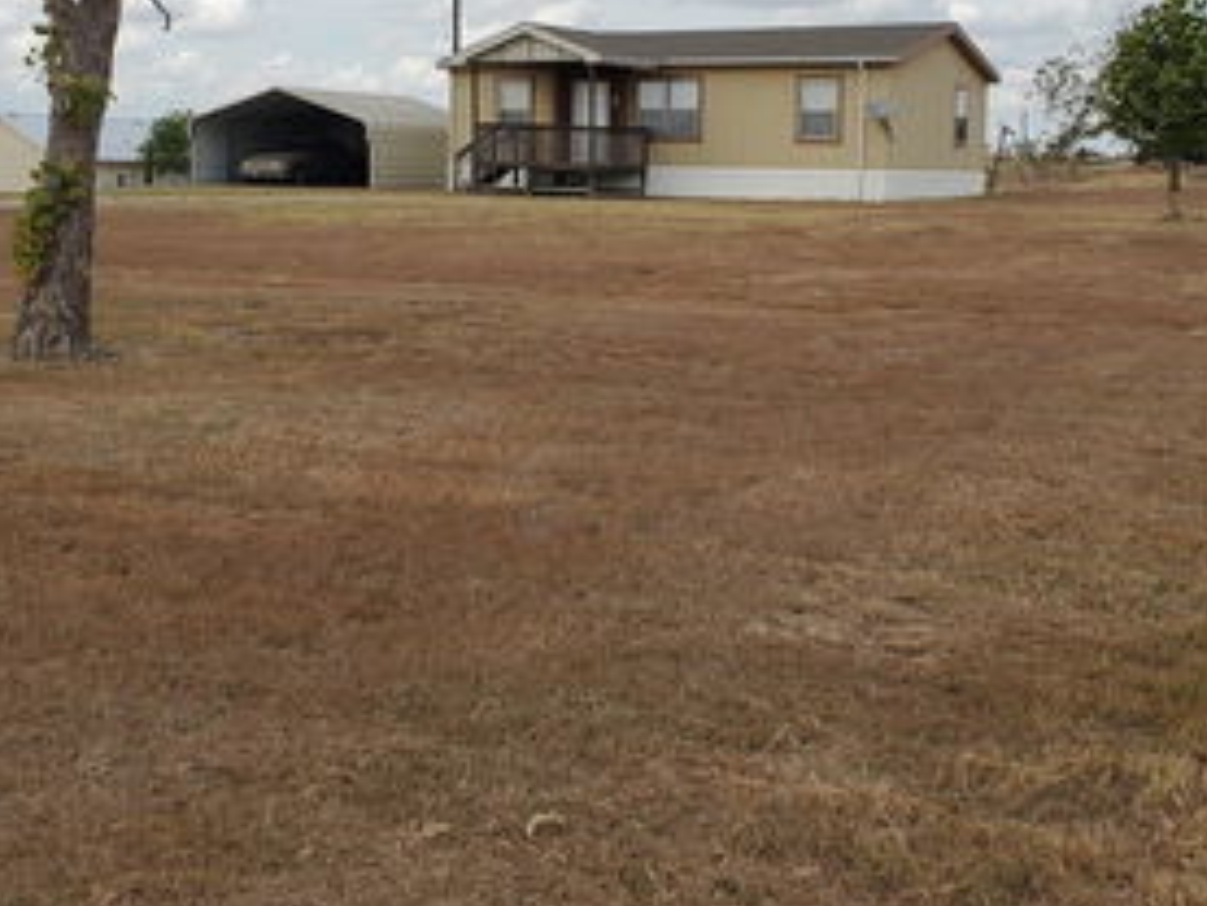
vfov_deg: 29.7
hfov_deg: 39.6
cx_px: 675
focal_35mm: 48
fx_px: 1674
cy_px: 196
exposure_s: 1/1604
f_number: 2.4
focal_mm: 4.3
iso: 50
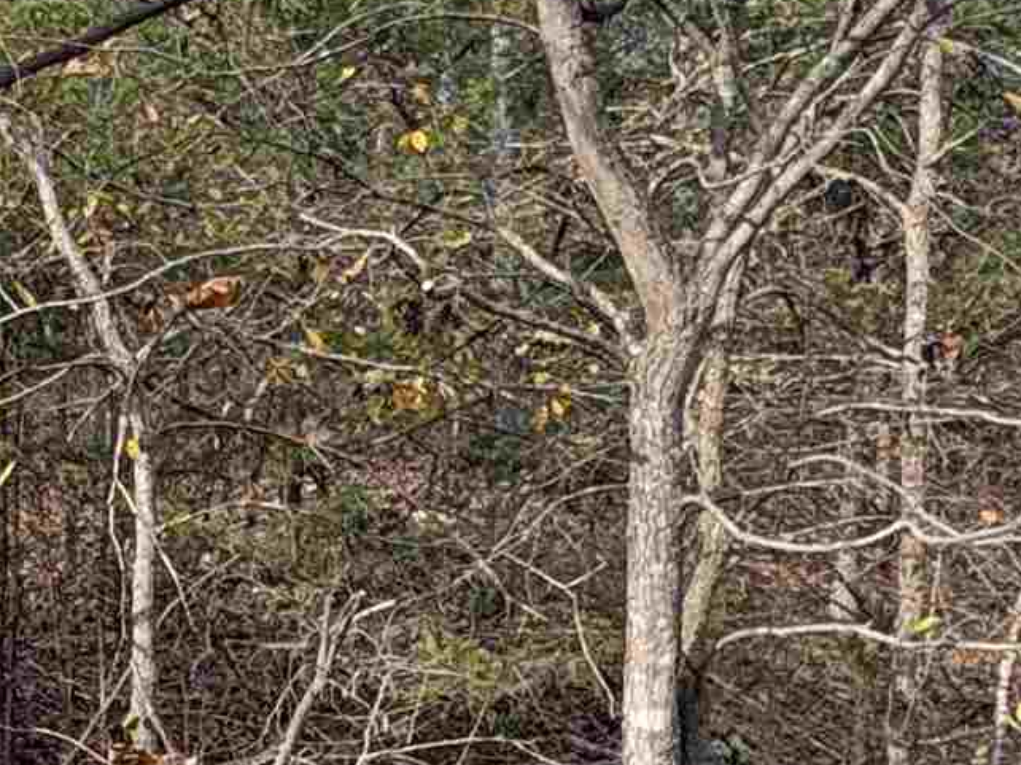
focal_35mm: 67
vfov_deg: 21.7
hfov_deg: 26.9
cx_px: -65
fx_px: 1975
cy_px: 561
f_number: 2.2
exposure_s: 1/233
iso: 40
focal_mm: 2.22
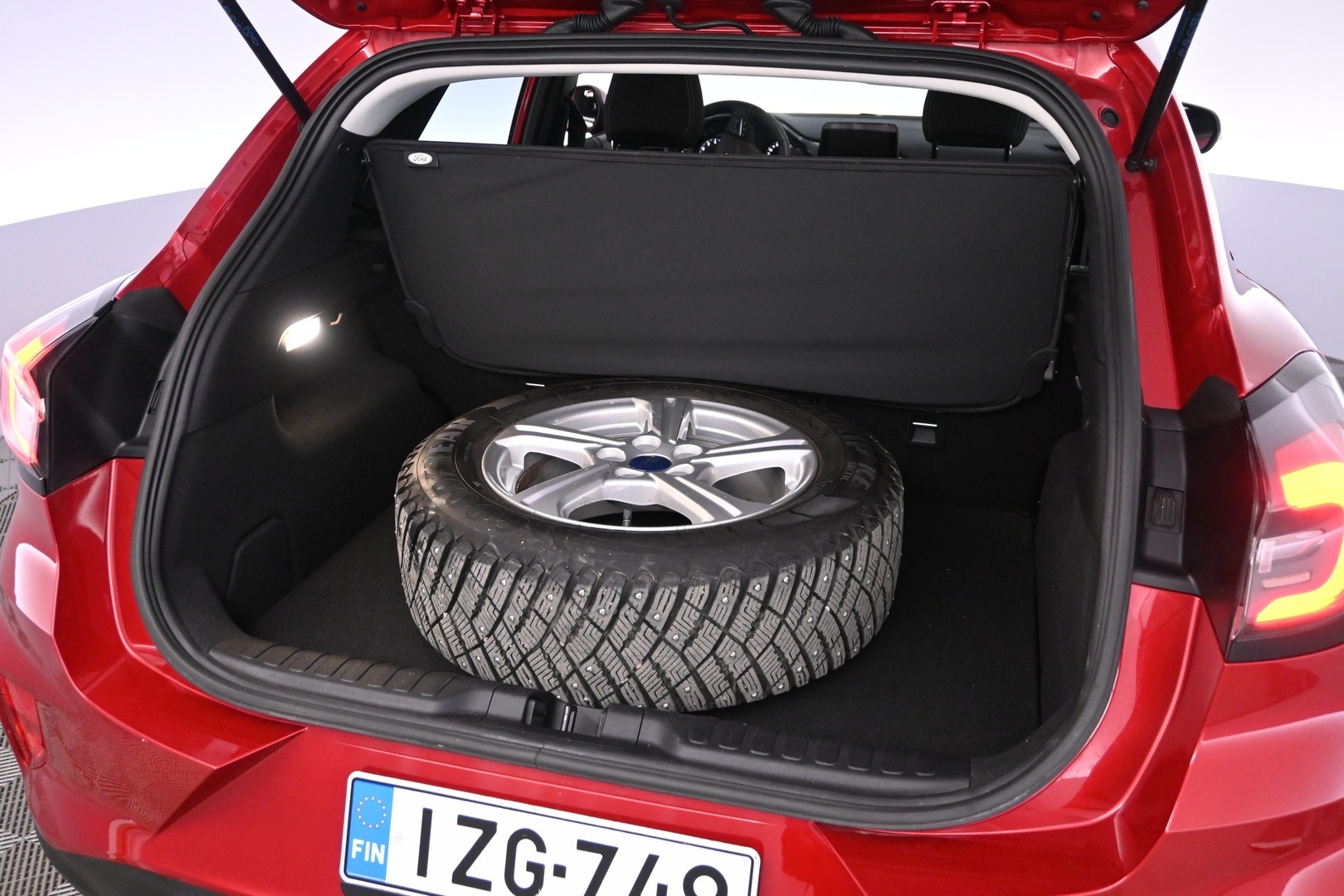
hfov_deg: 61.9
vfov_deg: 43.6
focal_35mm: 30
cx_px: 672
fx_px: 1120
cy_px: 448
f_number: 3.8
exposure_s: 1/100
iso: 3200
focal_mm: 20
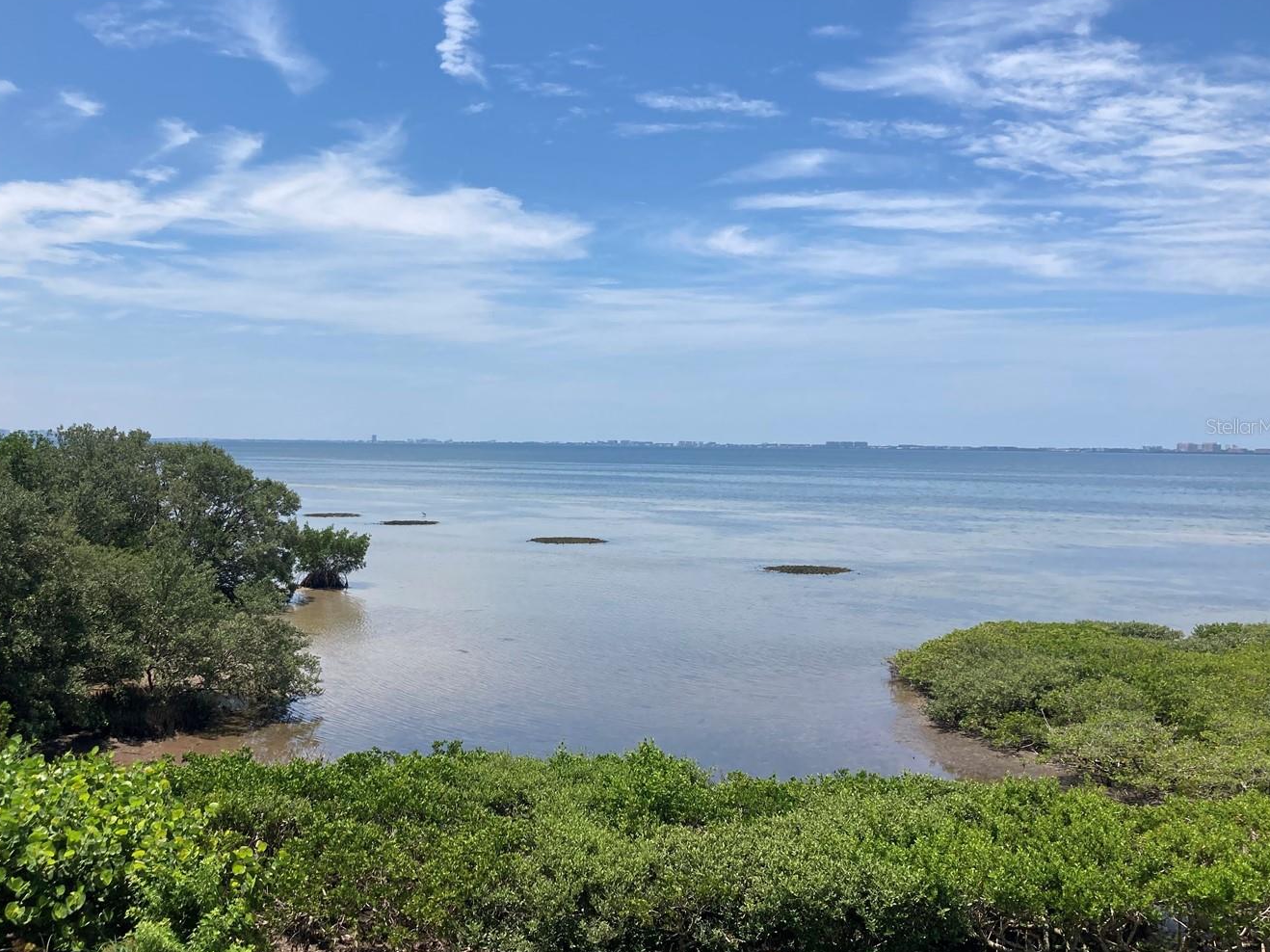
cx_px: 526
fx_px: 1247
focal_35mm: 34
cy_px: 426
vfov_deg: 41.7
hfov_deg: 53.7
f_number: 1.8
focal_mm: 3.99
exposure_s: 1/2857
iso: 20
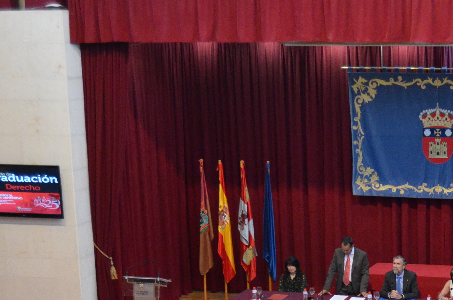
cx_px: 440
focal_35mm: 106
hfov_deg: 18.9
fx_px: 1331
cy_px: 321
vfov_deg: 12.7
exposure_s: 1/125
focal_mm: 30
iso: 2500
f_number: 4.5
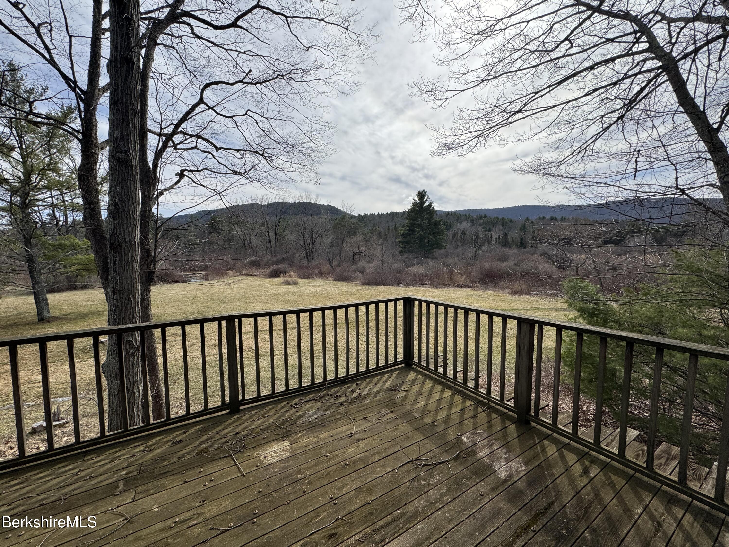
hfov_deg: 102.1
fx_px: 295
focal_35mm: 14
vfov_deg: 85.7
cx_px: 364
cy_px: 274
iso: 50
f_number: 2.2
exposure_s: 1/2083
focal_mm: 2.22
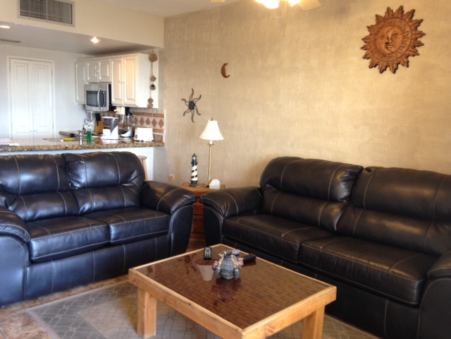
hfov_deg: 55.4
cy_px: 170
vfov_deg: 42.9
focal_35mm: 33
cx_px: 226
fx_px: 430
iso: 64
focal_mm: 4.12
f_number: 2.4
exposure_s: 1/20
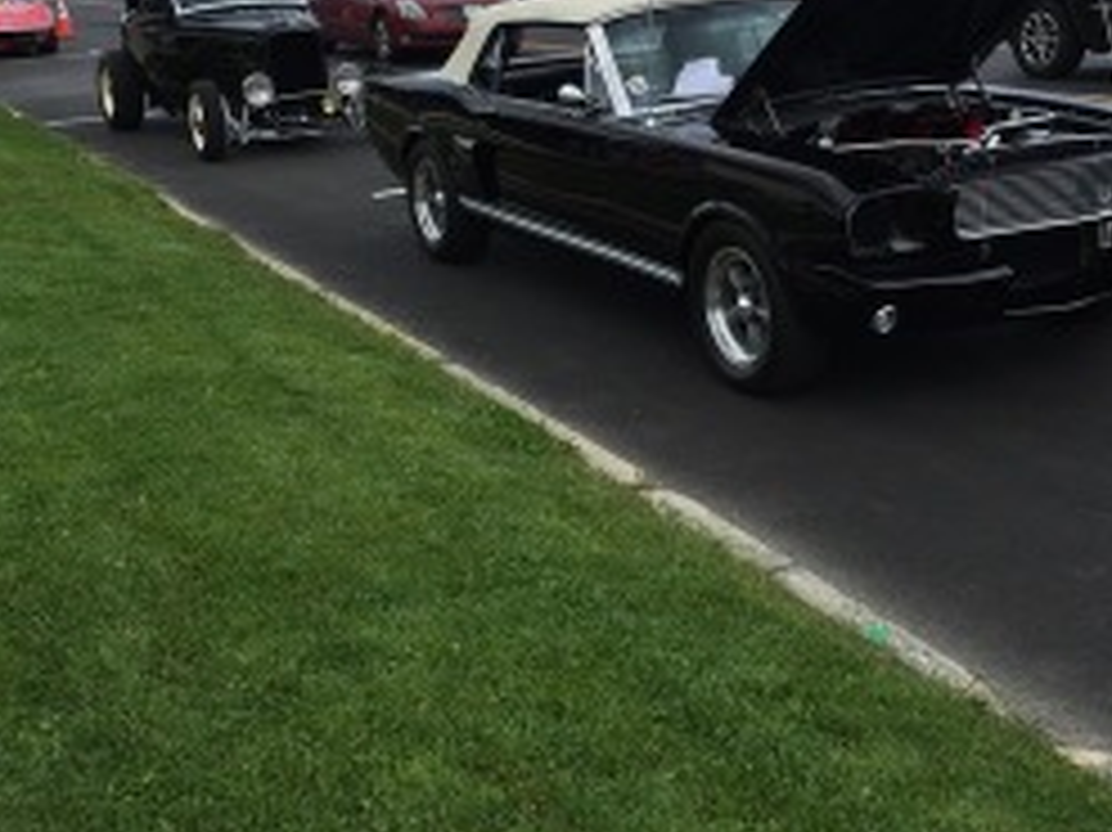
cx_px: 608
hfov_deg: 40.4
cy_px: 220
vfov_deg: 30.4
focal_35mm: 47
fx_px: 1509
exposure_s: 1/2326
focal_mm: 4.15
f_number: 2.2
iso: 32
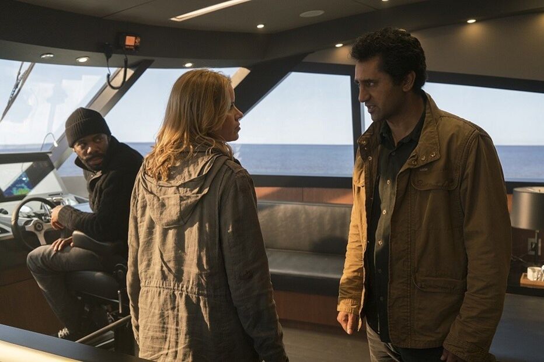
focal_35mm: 38
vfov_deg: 35.0
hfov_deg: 50.7
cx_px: 272
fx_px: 574
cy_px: 181
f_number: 5.6
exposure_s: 1/100
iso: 2500
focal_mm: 38
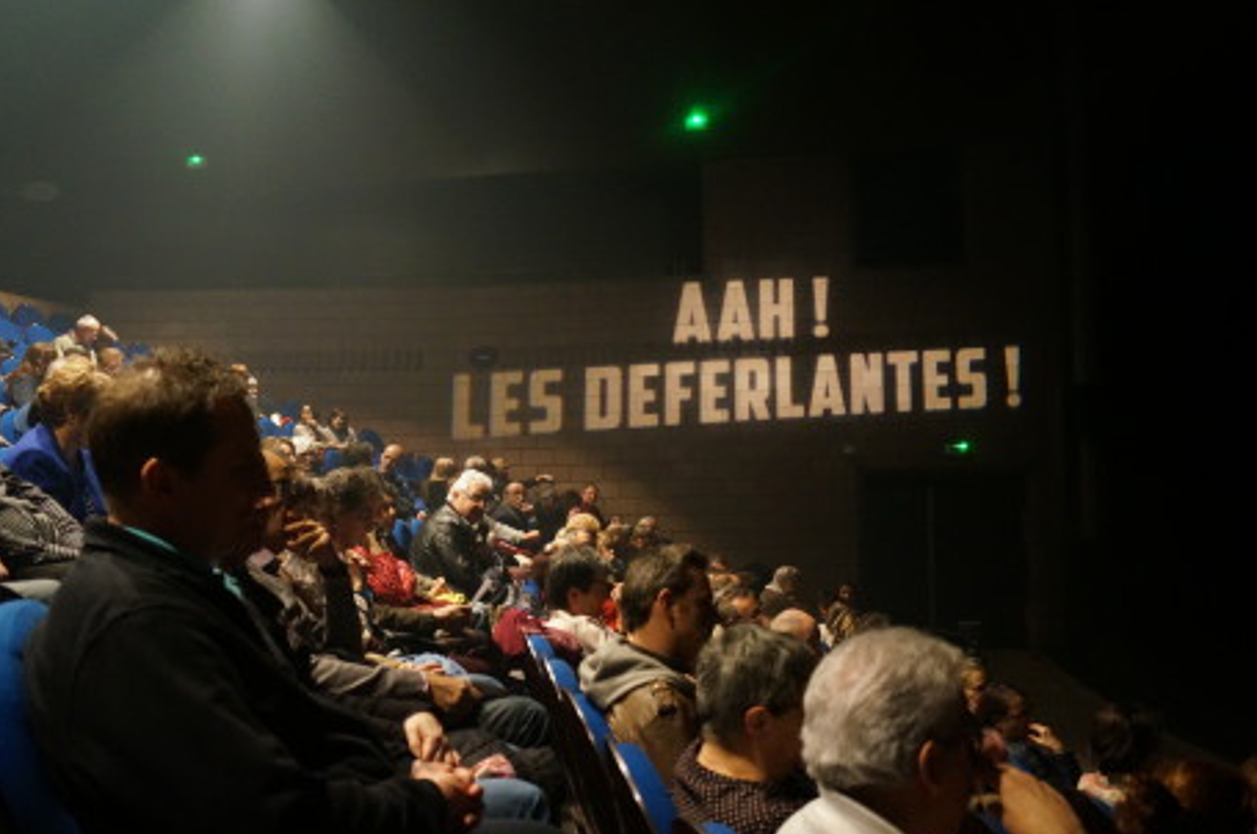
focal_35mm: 33
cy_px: 447
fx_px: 1151
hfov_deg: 57.3
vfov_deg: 39.8
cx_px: 633
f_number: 3.5
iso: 3200
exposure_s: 1/40
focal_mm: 20
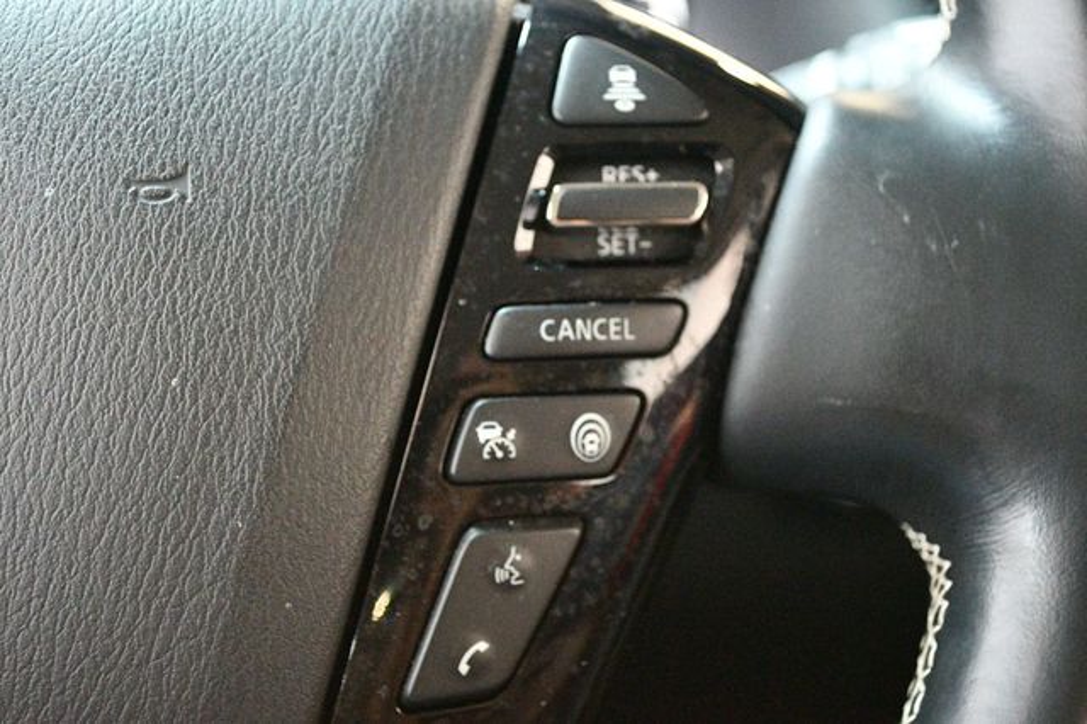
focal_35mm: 60
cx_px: 544
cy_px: 362
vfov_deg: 22.6
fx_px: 1811
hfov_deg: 33.4
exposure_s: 1/25
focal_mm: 40
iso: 12800
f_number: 5.3
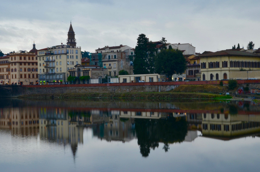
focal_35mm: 69
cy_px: 86
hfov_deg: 29.3
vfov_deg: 19.6
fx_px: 497
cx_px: 130
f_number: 29
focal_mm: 46
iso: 100
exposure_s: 1.6
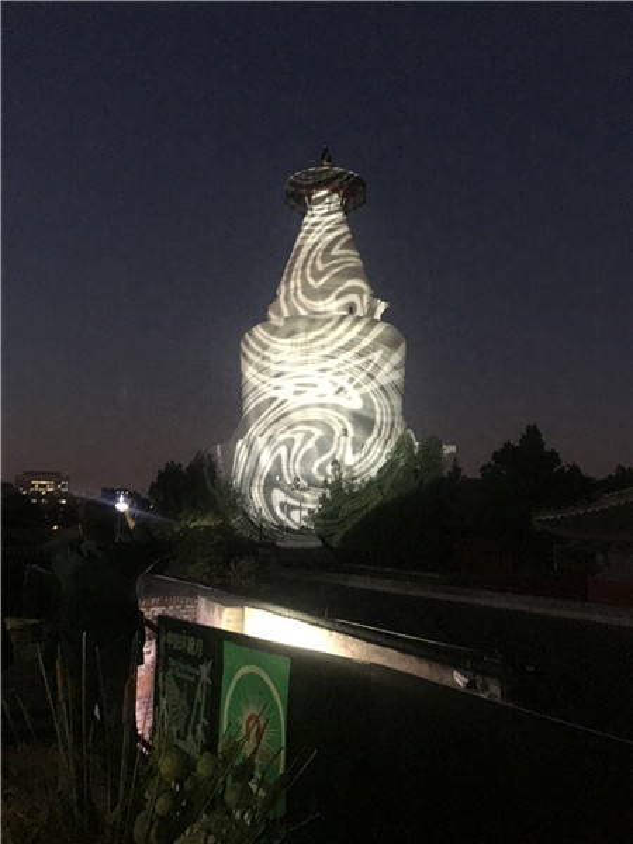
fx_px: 707
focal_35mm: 29
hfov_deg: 48.2
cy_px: 422
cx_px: 316
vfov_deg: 61.7
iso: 640
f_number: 2.2
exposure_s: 1/17
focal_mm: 4.15
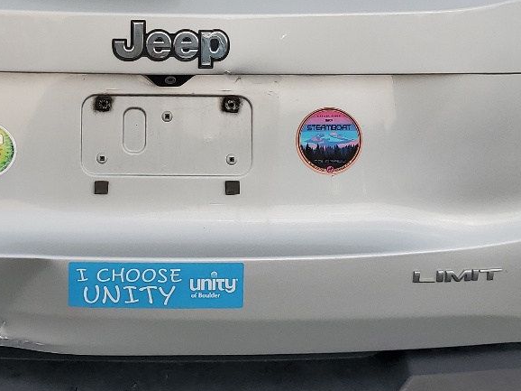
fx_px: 1083
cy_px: 74
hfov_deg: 26.7
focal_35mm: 72
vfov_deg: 20.2
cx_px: 139
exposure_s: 1/385
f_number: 1.5
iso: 50
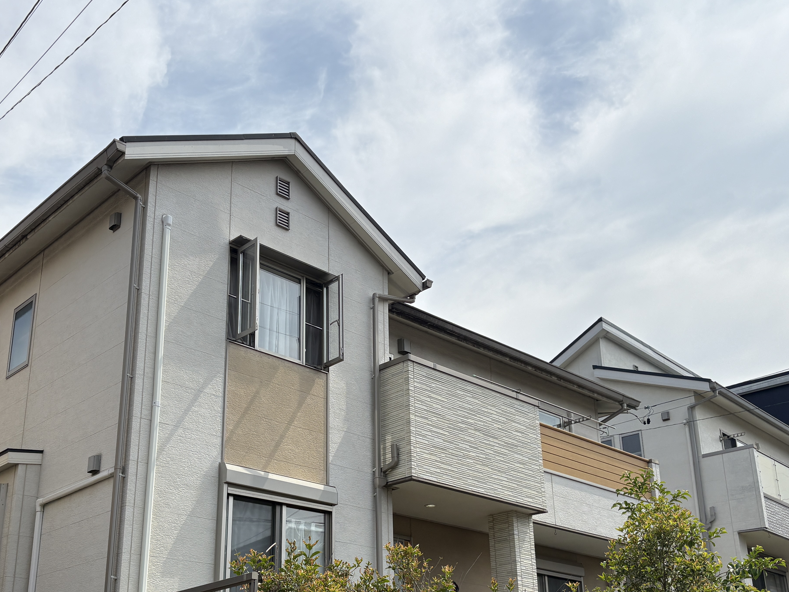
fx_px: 935
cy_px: 410
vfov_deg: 34.7
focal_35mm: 41
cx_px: 349
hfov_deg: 45.7
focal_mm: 5.96
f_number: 1.6
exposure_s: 1/5814
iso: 50
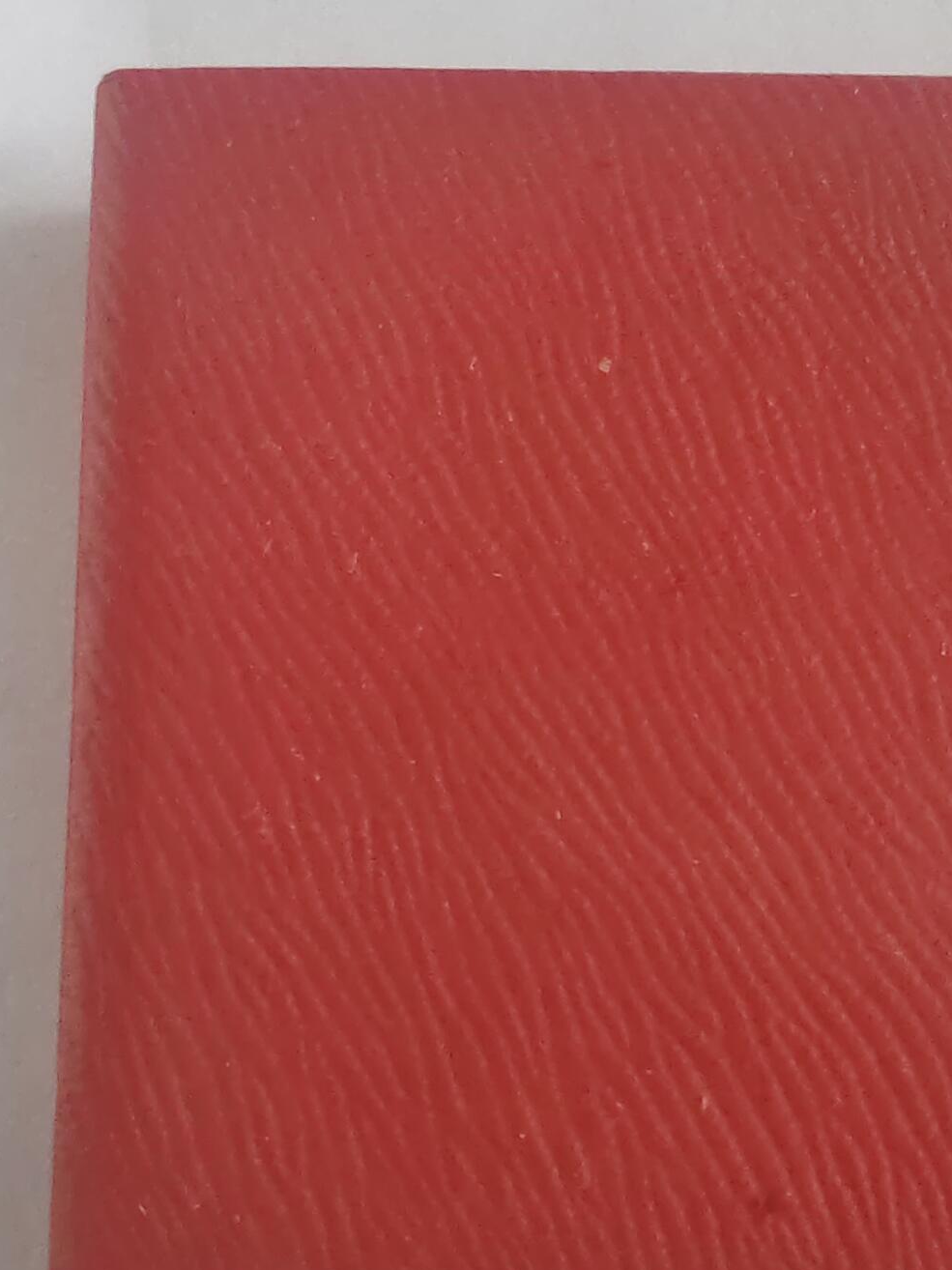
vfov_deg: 26.3
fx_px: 2714
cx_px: 617
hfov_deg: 19.8
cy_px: 731
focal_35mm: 74
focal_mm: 5.52
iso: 800
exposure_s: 1/25
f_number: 1.95
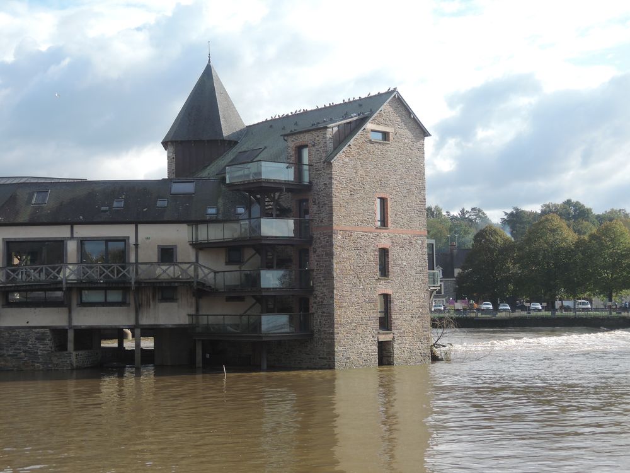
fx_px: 1092
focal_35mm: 60
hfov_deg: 32.2
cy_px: 236
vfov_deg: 24.4
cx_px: 315
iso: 110
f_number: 4.7
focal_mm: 12.8
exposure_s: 1/60
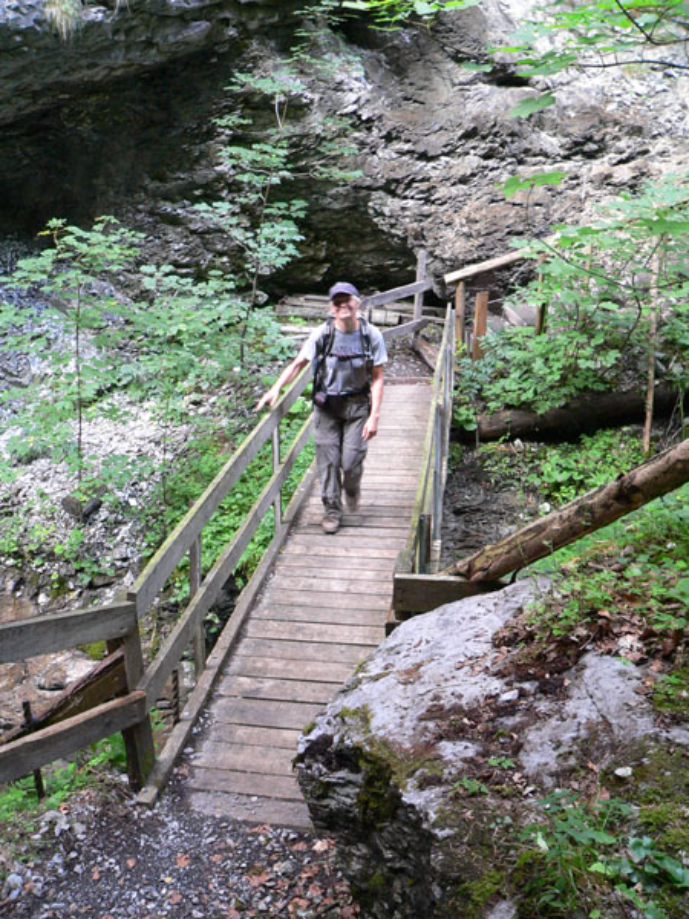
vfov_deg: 51.4
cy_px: 460
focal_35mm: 36
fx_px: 955
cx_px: 344
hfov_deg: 39.7
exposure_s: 1/13
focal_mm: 6
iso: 200
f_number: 2.8
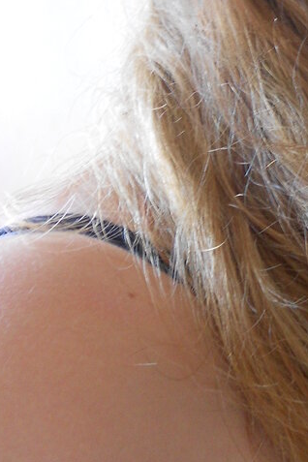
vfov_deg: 28.0
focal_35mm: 68
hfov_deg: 18.3
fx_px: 873
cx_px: 432
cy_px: 7
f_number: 3.2
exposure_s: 1/30
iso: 125
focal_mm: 4.6
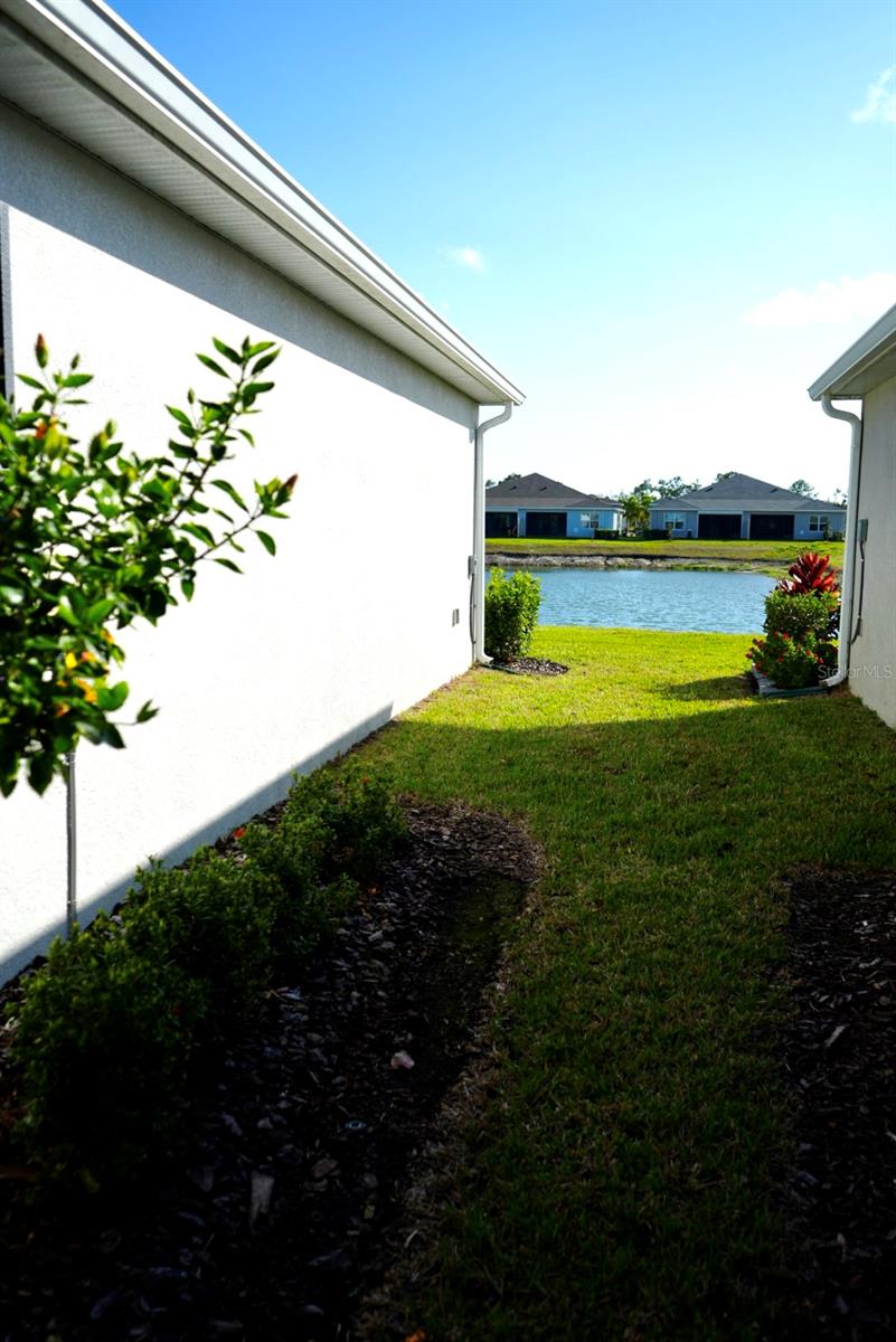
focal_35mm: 30
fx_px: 1119
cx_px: 448
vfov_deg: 61.9
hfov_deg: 43.6
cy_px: 671
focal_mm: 30
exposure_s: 1/640
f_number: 5
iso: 100
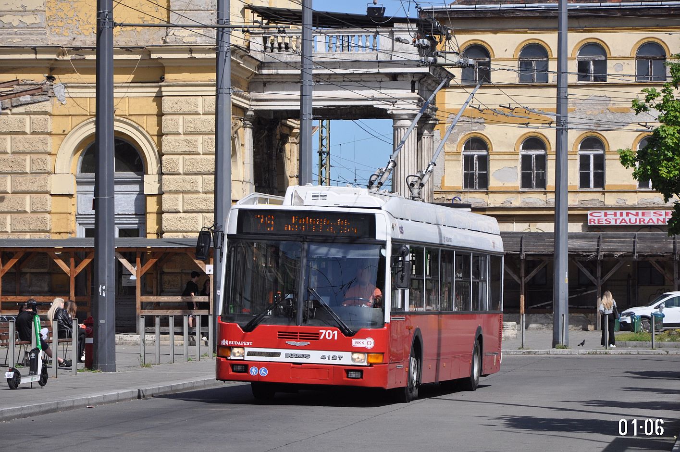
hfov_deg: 13.1
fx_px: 2972
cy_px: 226
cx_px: 340
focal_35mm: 158
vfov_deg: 8.7
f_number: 6.3
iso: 400
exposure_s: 1/1600
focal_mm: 105
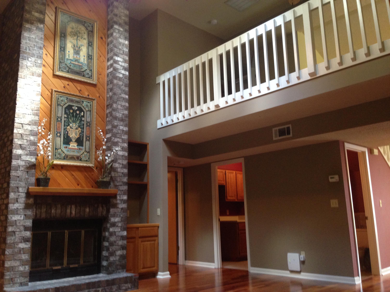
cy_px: 146
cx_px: 195
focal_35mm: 33
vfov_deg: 42.9
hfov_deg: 55.4
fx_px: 372
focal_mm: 4.12
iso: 200
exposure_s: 1/20
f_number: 2.4
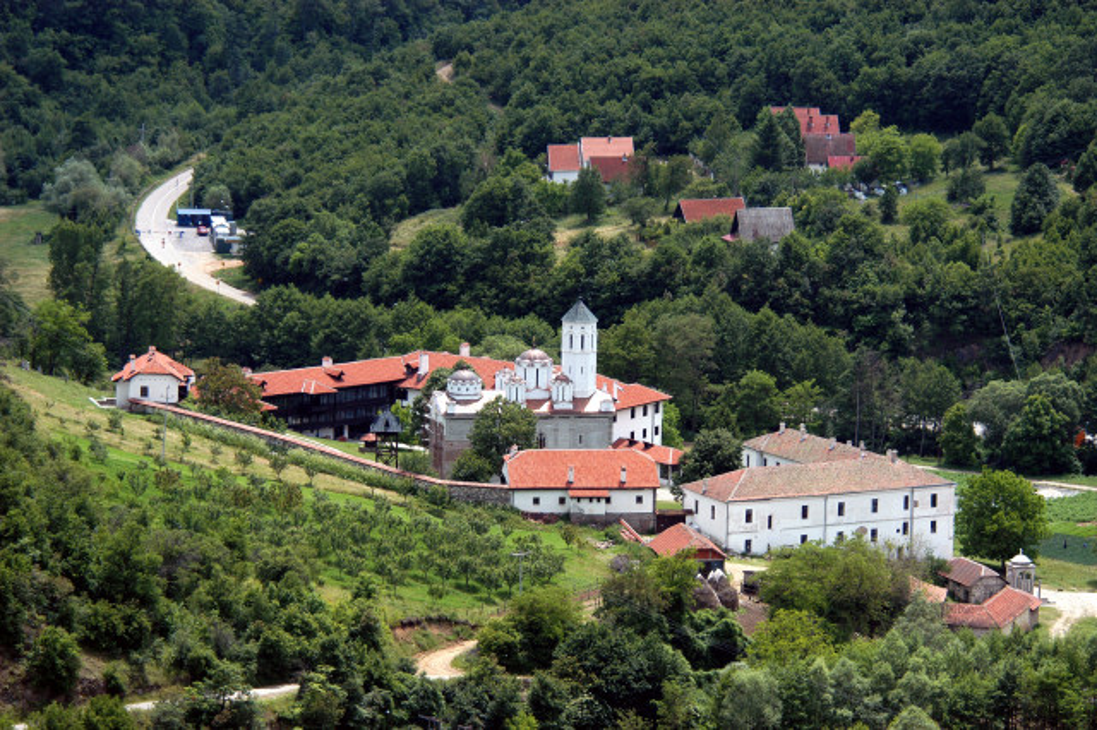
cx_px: 548
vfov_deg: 6.8
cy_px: 365
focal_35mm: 202
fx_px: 6167
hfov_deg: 10.2
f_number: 5
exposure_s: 1/1000
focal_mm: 135
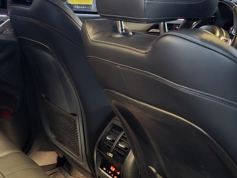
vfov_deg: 22.4
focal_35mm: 65
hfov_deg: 29.3
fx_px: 445
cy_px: 49
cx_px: 54
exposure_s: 1/12
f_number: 1.7
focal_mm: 6.3
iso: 3200
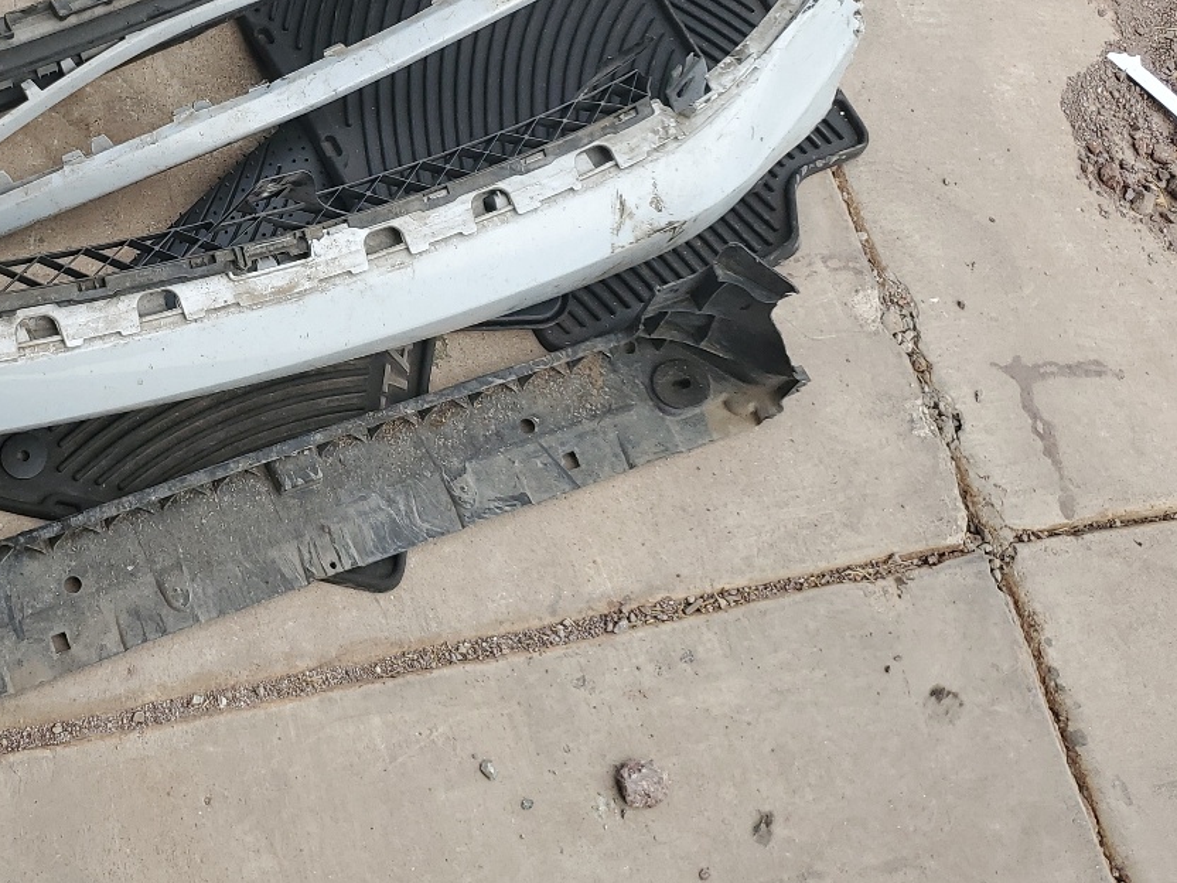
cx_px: 181
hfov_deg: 36.4
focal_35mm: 50
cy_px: 232
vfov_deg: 28.7
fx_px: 1700
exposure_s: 1/909
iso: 50
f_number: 1.5
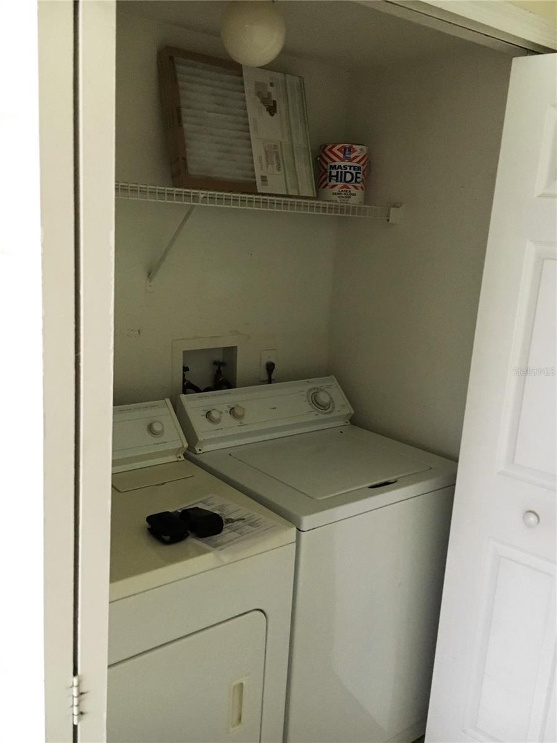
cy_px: 372
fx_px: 623
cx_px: 278
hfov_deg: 48.2
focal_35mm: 29
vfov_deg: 61.7
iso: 200
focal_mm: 4.15
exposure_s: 1/15
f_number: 2.2
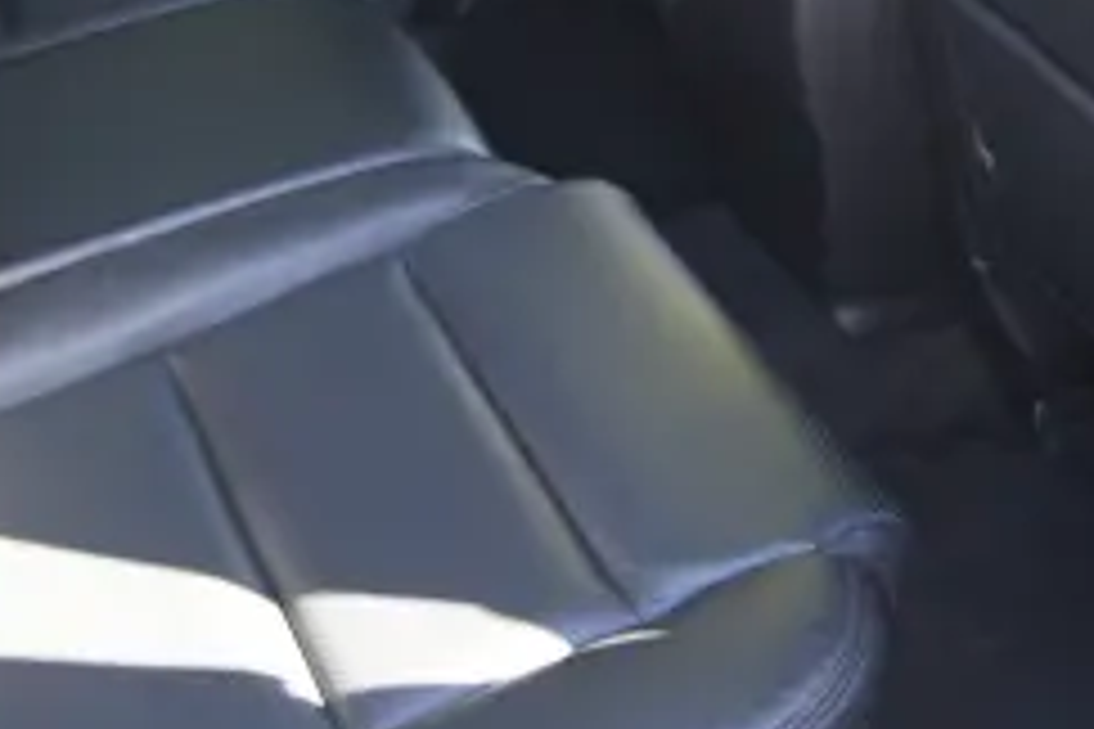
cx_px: 743
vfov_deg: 18.9
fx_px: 2157
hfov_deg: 28.2
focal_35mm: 71
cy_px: 112
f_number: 3.5
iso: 200
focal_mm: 18
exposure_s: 1/30
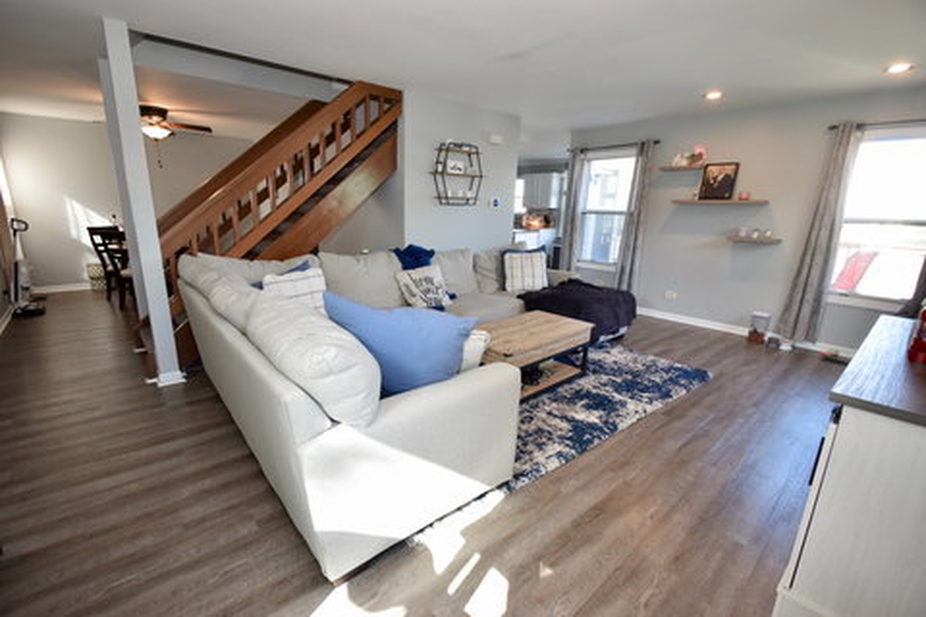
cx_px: 463
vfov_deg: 77.3
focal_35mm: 15
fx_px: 386
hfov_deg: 100.4
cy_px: 308
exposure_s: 1/100
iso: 800
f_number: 5
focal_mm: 10
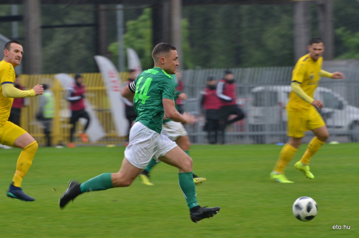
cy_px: 119
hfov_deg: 5.7
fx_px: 3583
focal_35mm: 360
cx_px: 180
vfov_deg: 3.8
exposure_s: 1/125
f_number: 7.1
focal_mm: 240
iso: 500
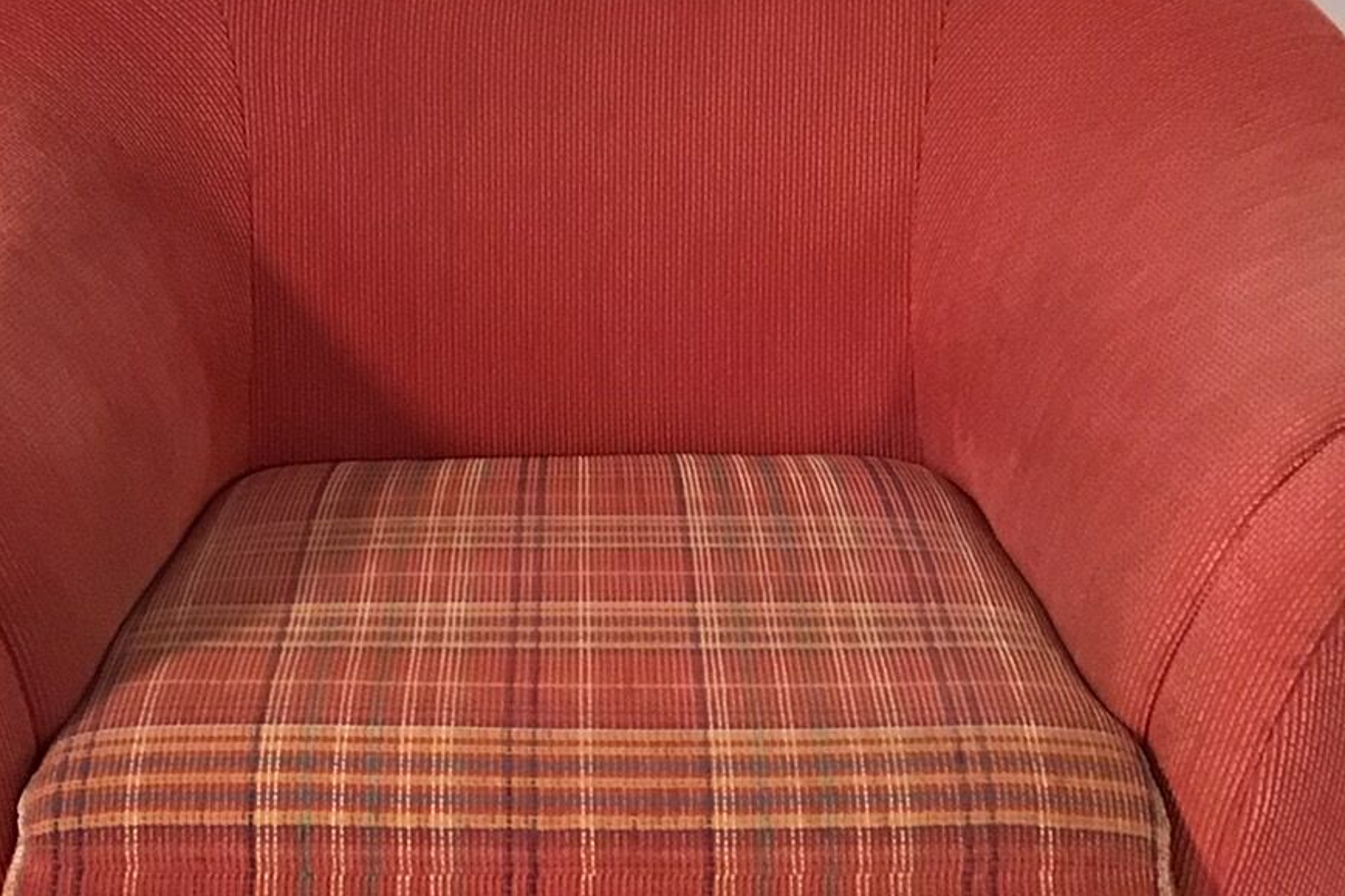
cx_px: 515
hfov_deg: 26.6
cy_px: 503
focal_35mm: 76
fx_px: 2839
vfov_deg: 17.9
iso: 200
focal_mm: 3.3
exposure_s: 1/33
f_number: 2.4
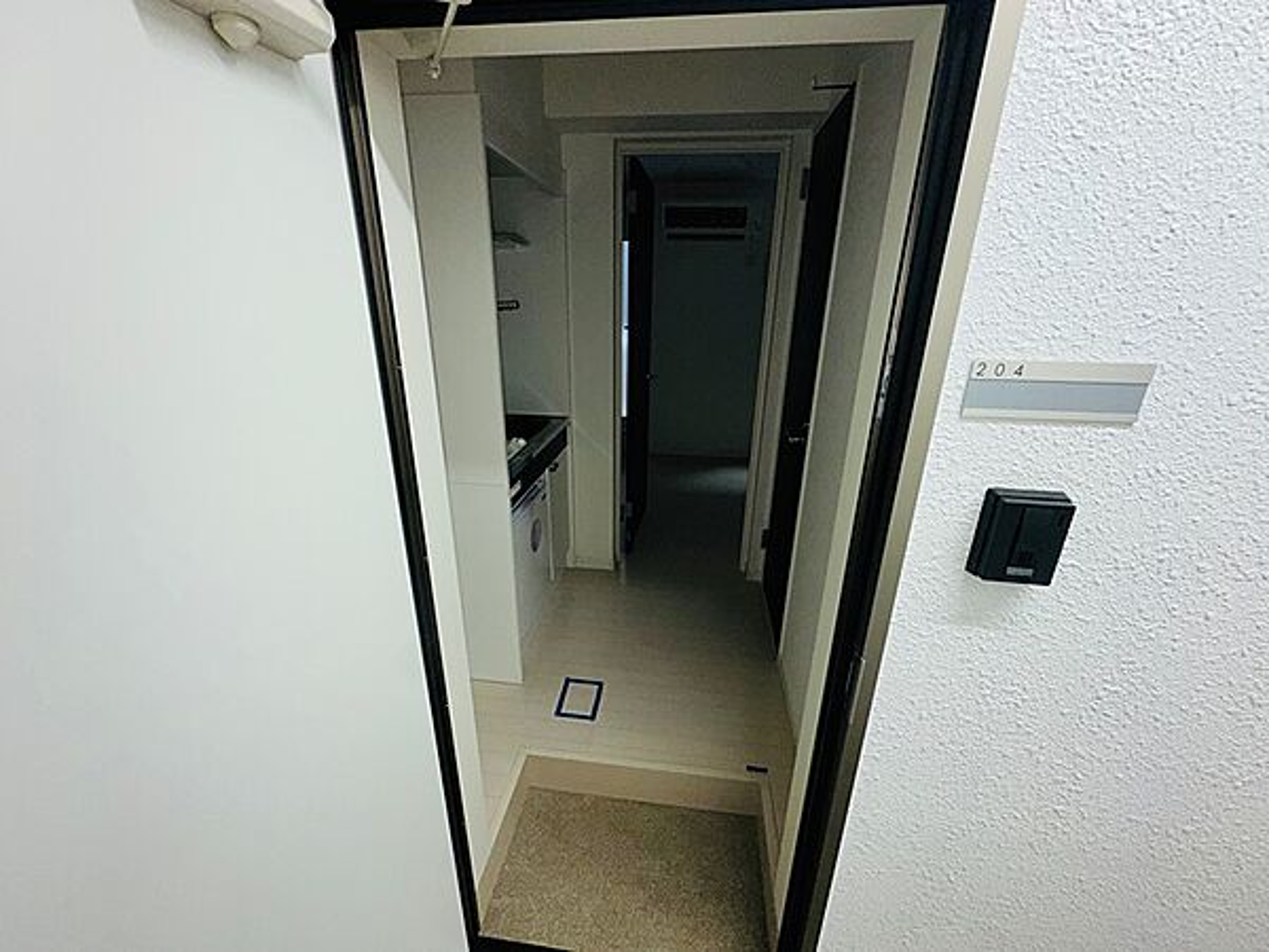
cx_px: 634
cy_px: 476
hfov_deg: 102.1
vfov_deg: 85.7
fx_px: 513
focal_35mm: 14
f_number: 2.2
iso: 64
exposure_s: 1/122
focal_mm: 2.22
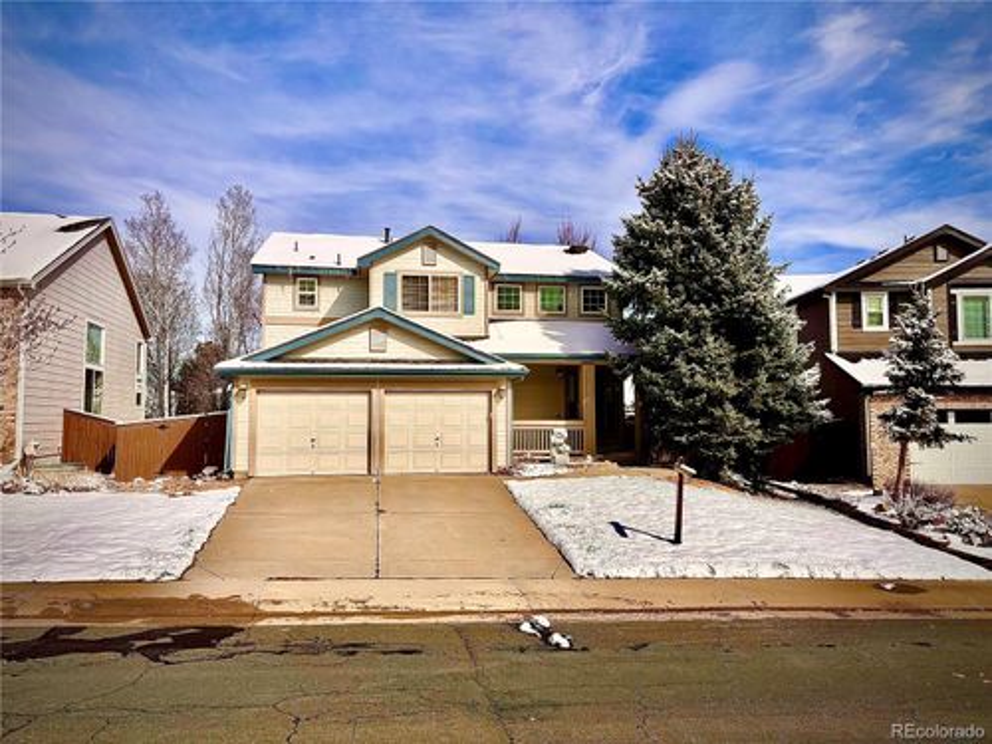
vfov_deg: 53.1
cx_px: 496
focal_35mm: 26
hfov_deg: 67.3
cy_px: 372
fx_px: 745
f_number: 1.6
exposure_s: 1/7692
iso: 50
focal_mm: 5.96
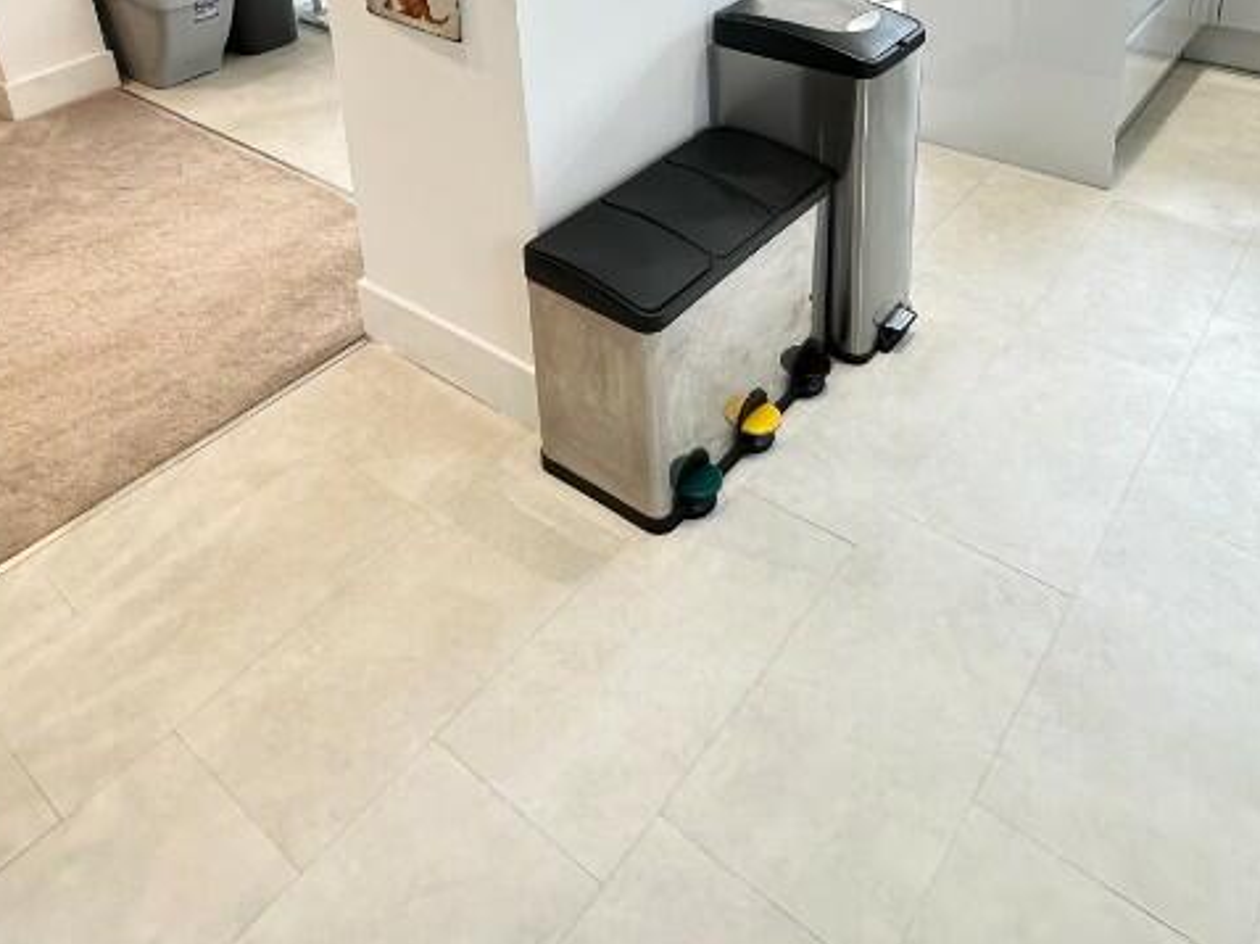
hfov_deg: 60.0
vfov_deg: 41.7
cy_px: 37
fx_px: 1091
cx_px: 641
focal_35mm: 30
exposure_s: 1/100
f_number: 2.2
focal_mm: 2.22
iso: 200
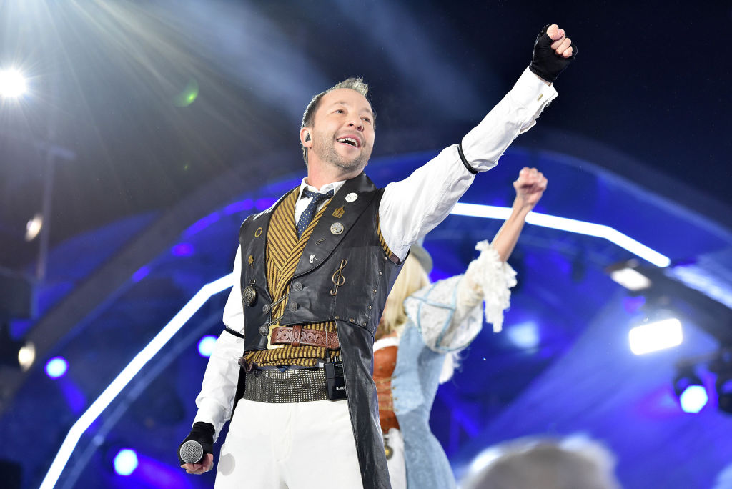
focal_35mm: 120
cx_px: 366
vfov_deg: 11.4
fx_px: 2441
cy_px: 244
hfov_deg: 17.1
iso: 2000
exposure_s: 1/320
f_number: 4
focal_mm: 120
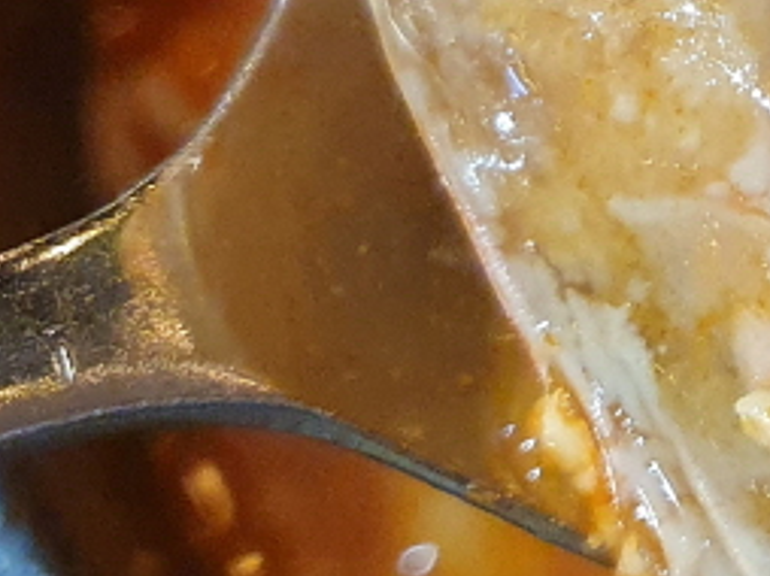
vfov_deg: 11.6
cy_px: -199
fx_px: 2756
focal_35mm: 124
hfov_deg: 13.9
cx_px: 1461
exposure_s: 1/60
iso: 400
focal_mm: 4.32
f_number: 2.4
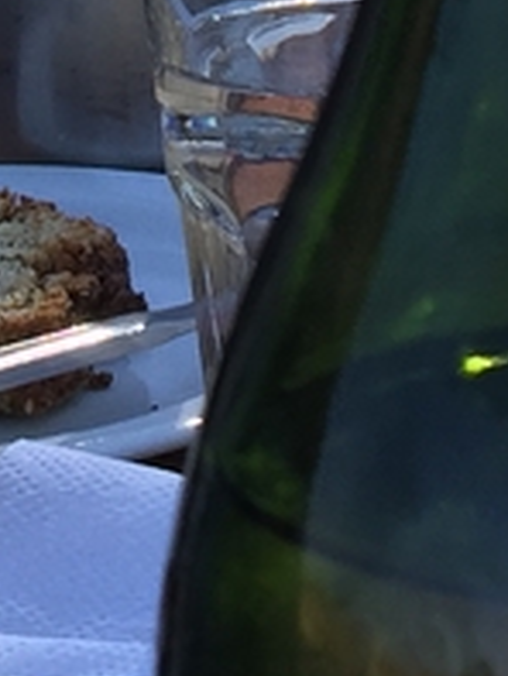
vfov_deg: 10.1
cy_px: -384
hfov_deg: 7.9
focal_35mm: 188
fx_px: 3675
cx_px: 17
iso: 32
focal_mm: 4.15
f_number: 2.2
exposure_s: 1/618
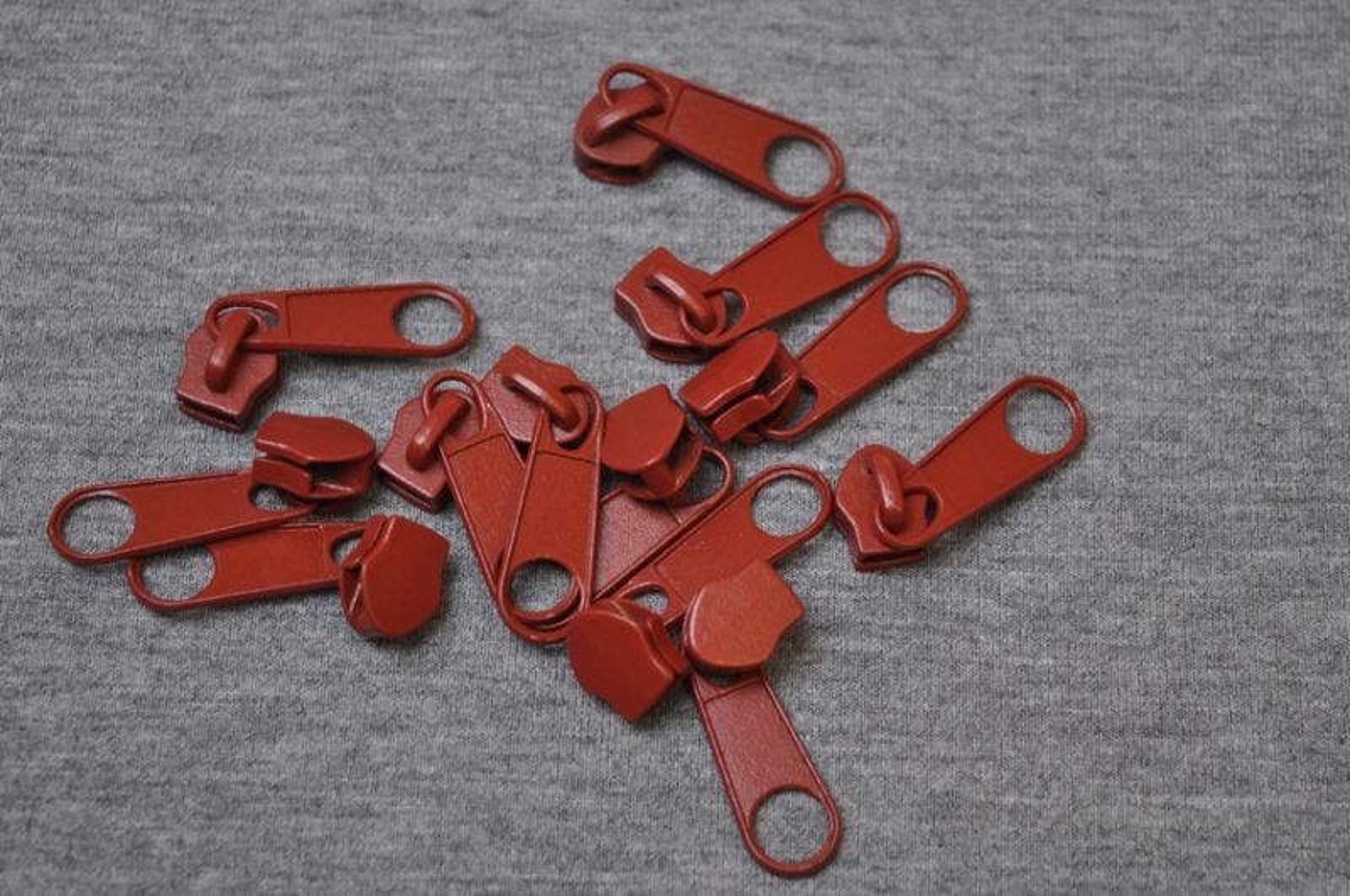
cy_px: 448
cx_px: 675
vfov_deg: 16.5
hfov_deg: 24.7
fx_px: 3089
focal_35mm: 82
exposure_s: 1/60
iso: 500
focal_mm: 55
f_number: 5.6
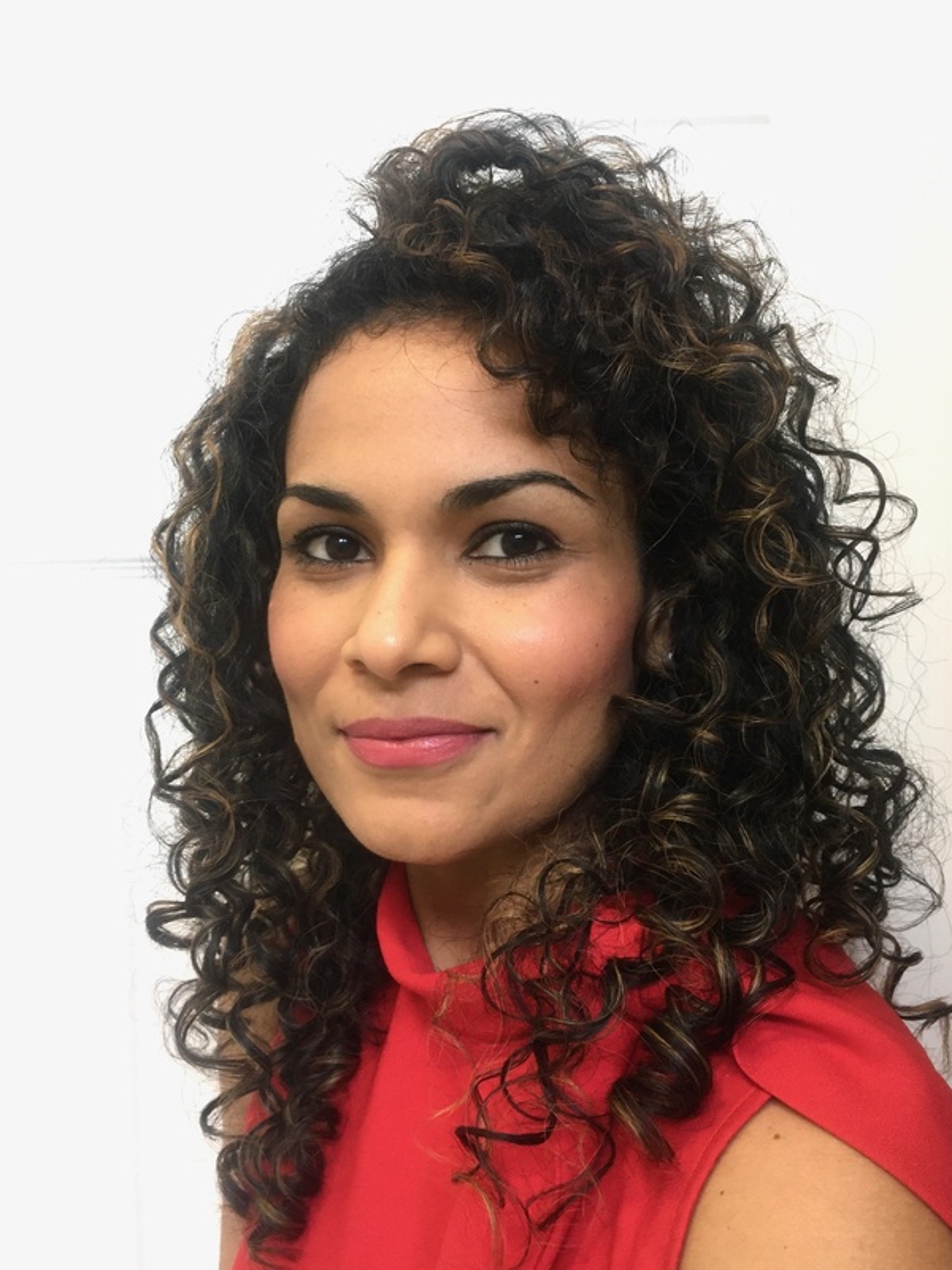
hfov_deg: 48.2
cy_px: 635
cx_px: 476
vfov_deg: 61.7
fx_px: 1063
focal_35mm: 29
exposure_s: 1/33
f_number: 2.2
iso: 160
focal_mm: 4.15
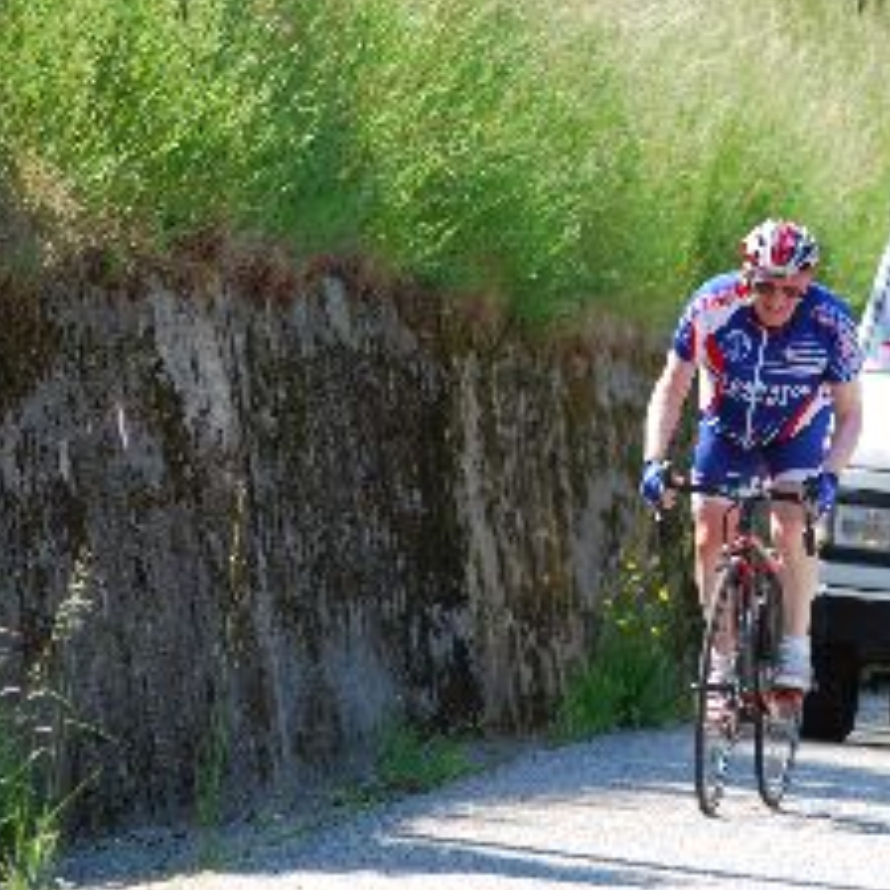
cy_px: 471
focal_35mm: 320
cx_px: 743
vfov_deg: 5.5
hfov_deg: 5.5
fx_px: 9304
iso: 100
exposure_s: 1/125
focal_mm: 125
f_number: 5.6
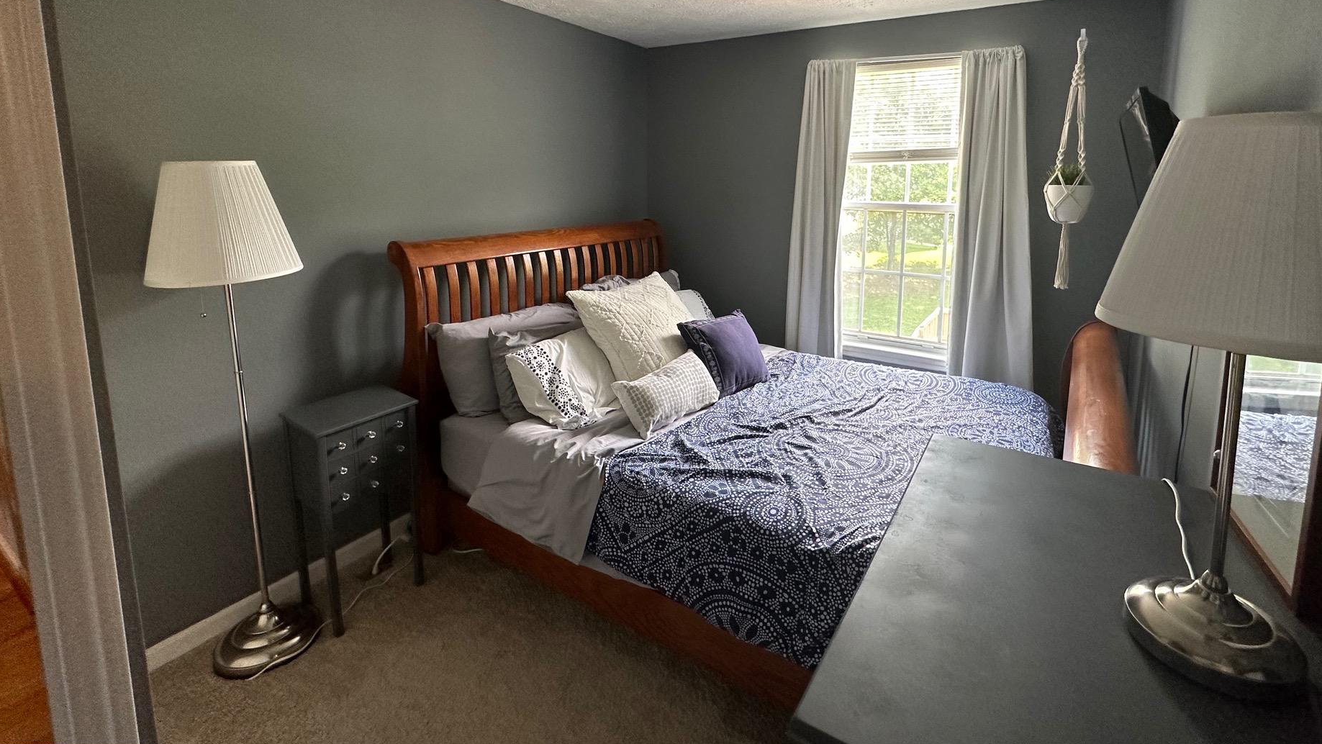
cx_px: 712
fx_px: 596
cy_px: 256
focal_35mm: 17
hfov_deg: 95.7
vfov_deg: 62.6
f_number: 2.2
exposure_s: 1/120
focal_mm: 2.22
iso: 250
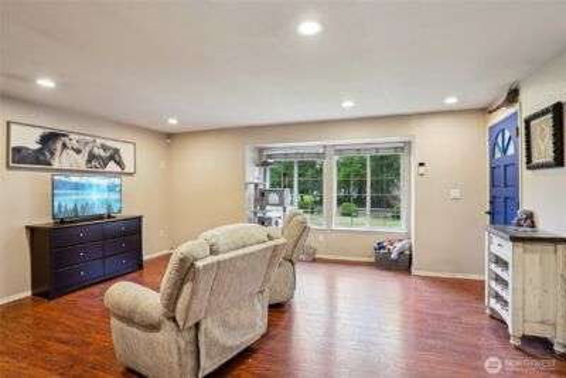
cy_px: 189
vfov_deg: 70.5
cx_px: 283
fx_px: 267
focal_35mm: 17
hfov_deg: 93.3
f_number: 8
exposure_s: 1/8
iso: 400
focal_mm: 17
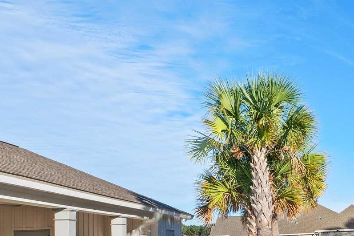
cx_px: 386
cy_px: 197
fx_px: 354
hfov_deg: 42.3
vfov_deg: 35.3
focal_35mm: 36
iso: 500
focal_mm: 14
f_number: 8
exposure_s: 1/640
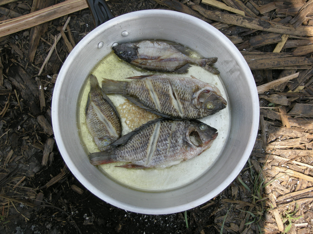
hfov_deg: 26.0
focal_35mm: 75
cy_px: 117
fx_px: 678
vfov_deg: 19.6
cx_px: 156
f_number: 4.8
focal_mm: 15.7
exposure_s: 1/213
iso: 64
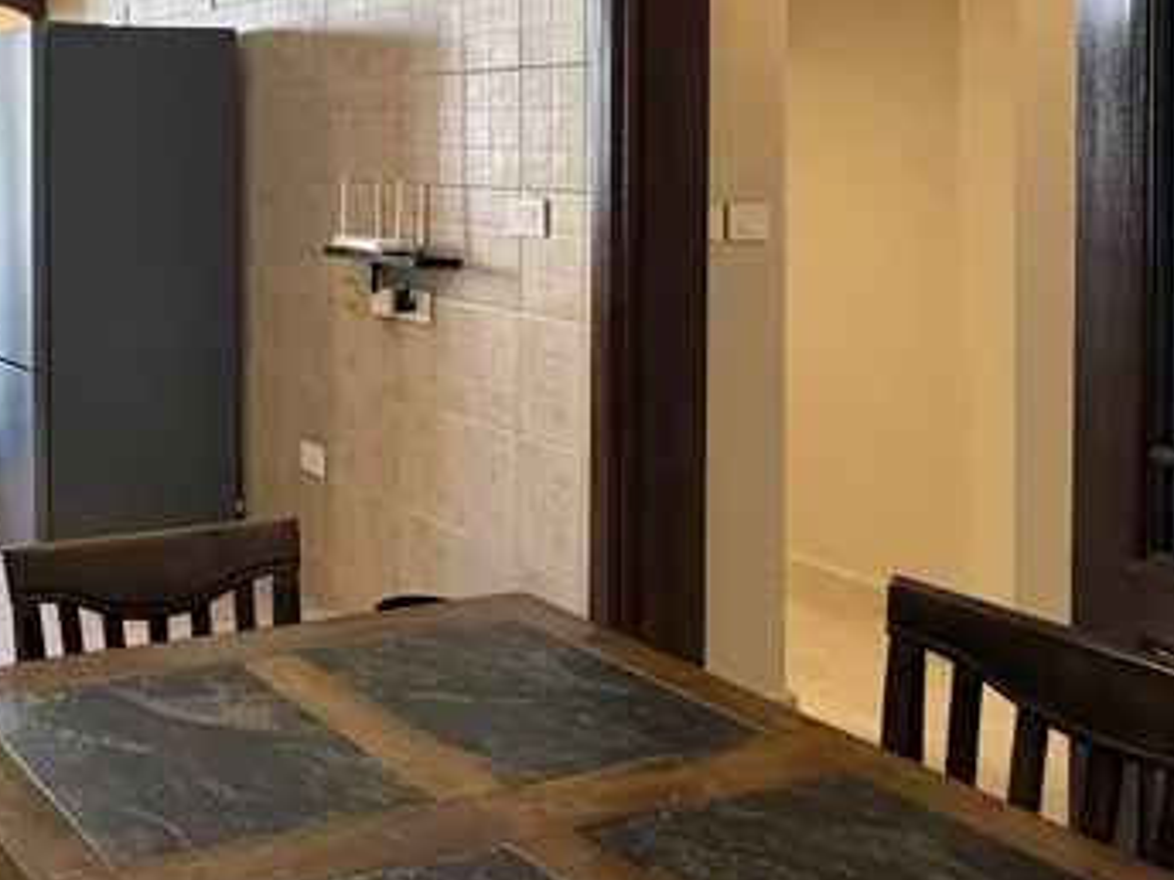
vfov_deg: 36.2
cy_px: 150
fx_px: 1289
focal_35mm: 38
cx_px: -101
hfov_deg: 40.2
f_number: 2.2
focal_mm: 2.22
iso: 250
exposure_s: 1/99
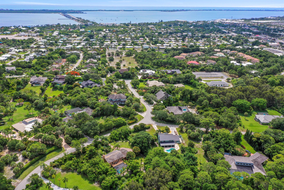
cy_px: 95
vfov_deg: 46.4
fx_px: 221
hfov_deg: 65.5
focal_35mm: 28
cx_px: 142
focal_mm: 10.26
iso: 100
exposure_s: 1/500
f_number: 5.6
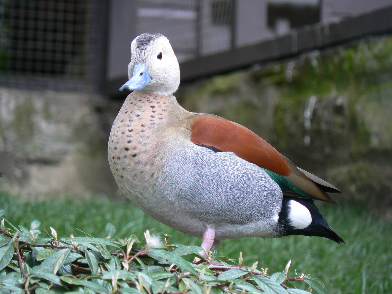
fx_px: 2684
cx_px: 196
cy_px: 147
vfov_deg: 6.3
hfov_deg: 8.4
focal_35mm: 237
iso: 80
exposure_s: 1/40
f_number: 3.3
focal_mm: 39.5
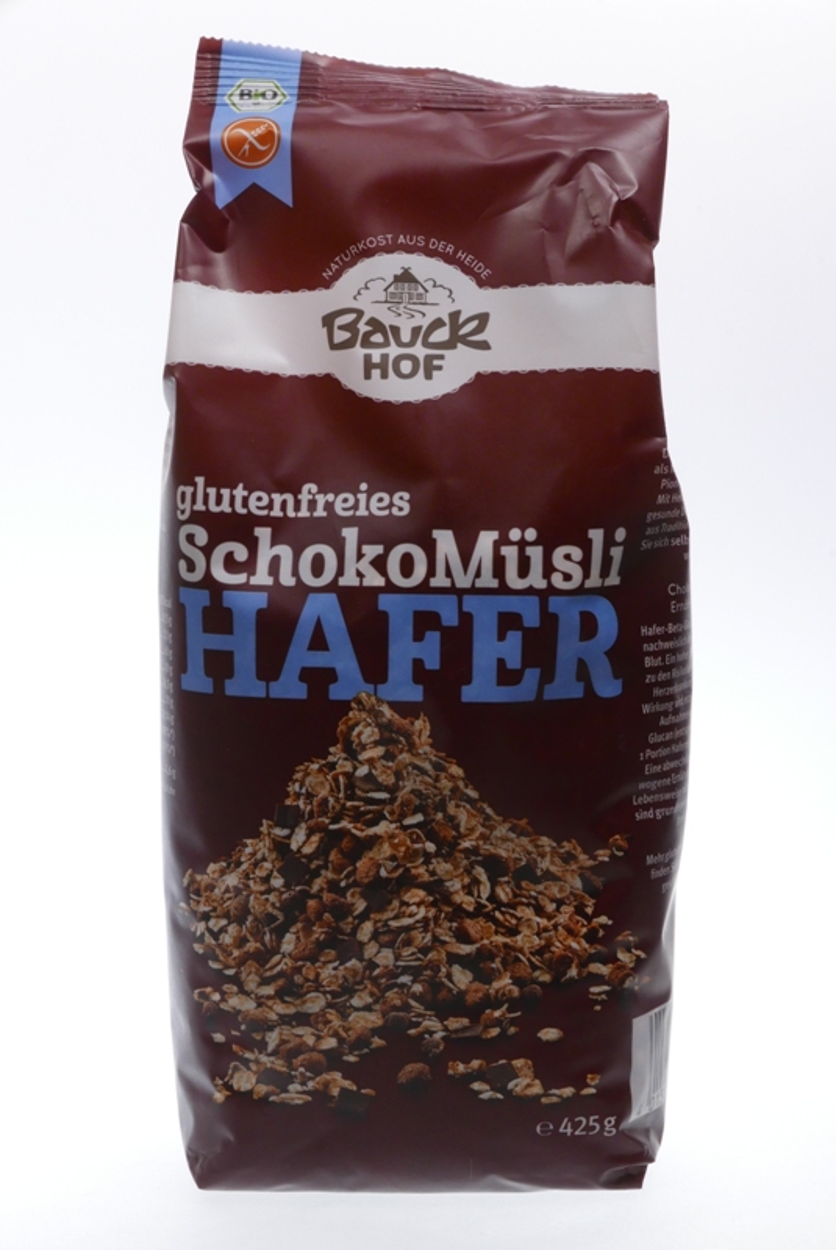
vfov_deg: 30.9
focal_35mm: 65
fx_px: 2259
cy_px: 625
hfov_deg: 21.0
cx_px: 418
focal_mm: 29.3
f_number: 16
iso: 800
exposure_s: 1/13
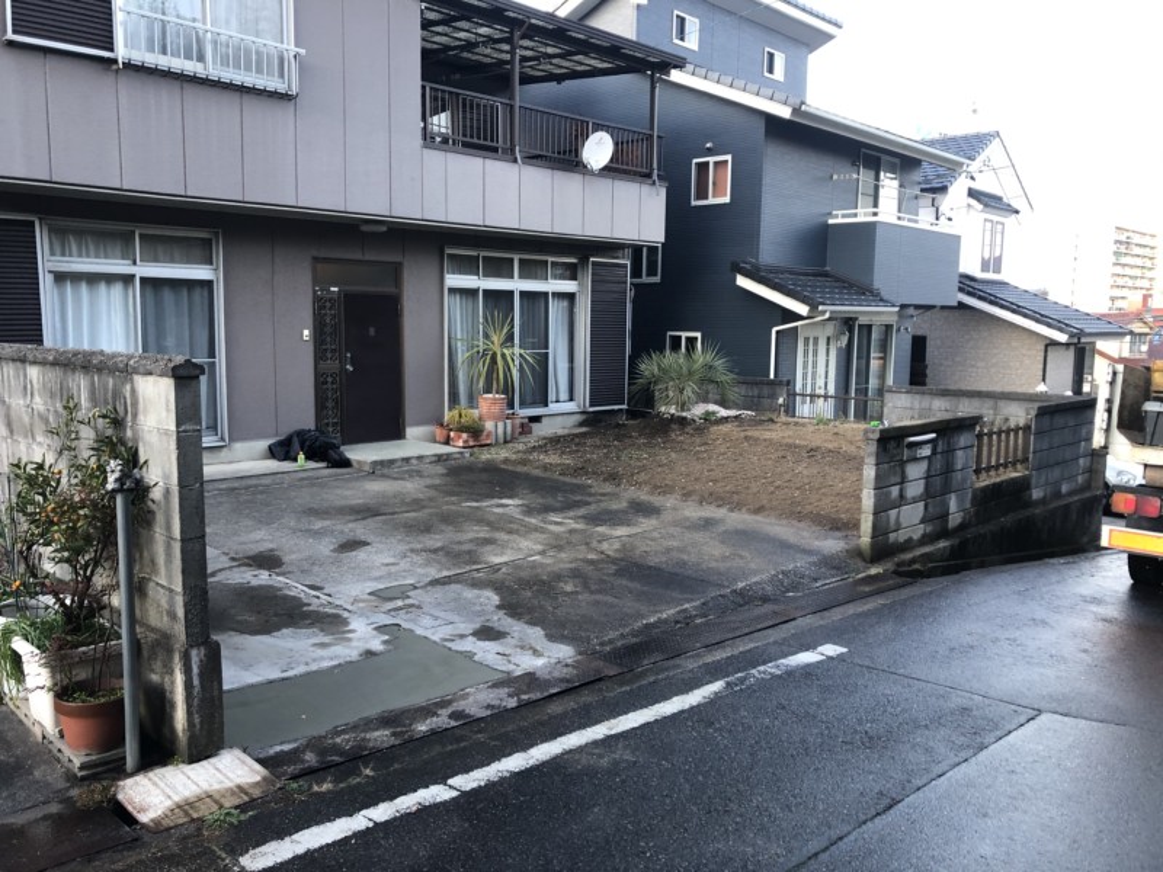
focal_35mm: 28
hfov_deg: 63.4
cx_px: 582
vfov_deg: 49.7
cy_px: 436
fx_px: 941
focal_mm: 3.99
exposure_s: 1/17
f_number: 1.8
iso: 40
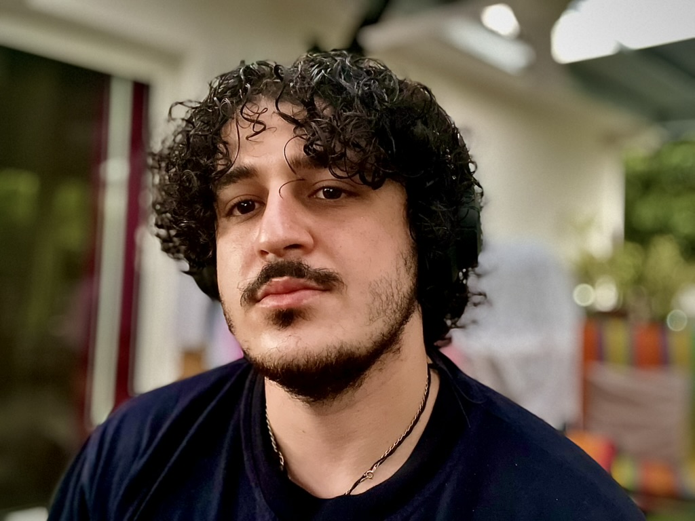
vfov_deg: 46.8
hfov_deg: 60.0
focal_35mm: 30
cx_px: 348
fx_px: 602
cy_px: 260
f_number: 2.2
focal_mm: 2.71
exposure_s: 1/15
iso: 1250
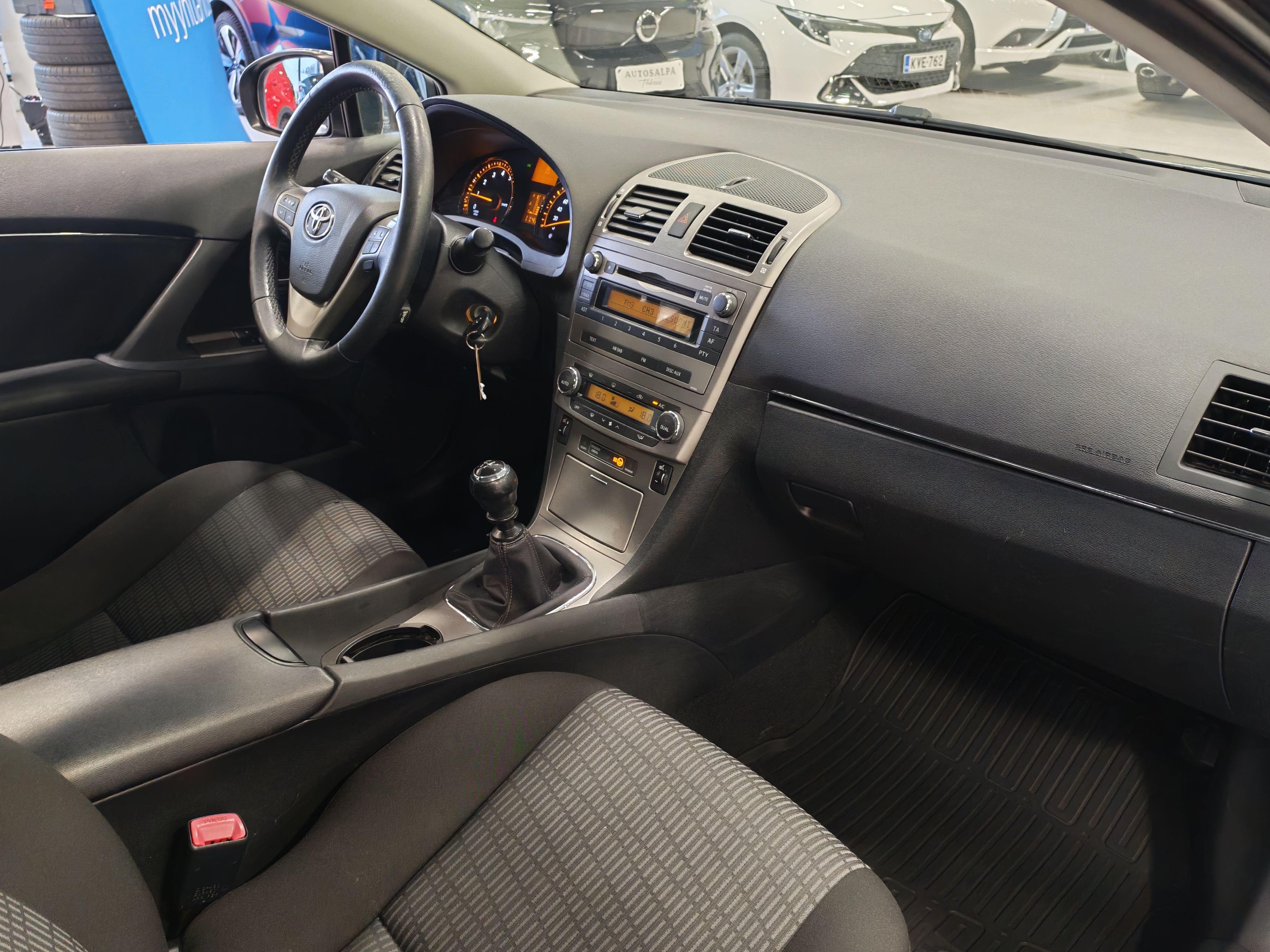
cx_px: 635
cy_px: 476
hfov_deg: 60.0
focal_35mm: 30
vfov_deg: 46.8
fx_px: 1101
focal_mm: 6.12
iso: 800
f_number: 1.9
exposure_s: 1/50
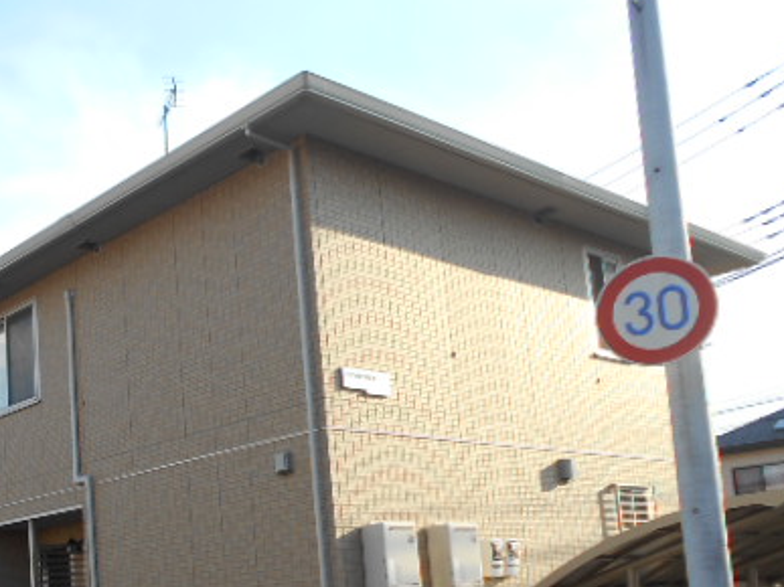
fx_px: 974
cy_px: 474
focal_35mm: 43
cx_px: 160
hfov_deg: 42.0
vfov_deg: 32.6
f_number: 3.2
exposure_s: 1/400
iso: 80
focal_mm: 4.6
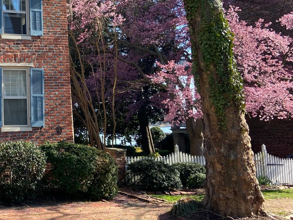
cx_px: 1
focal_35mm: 53
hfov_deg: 33.2
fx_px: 449
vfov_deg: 27.2
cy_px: 60
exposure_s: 1/858
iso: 32
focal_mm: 4.25
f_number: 1.8
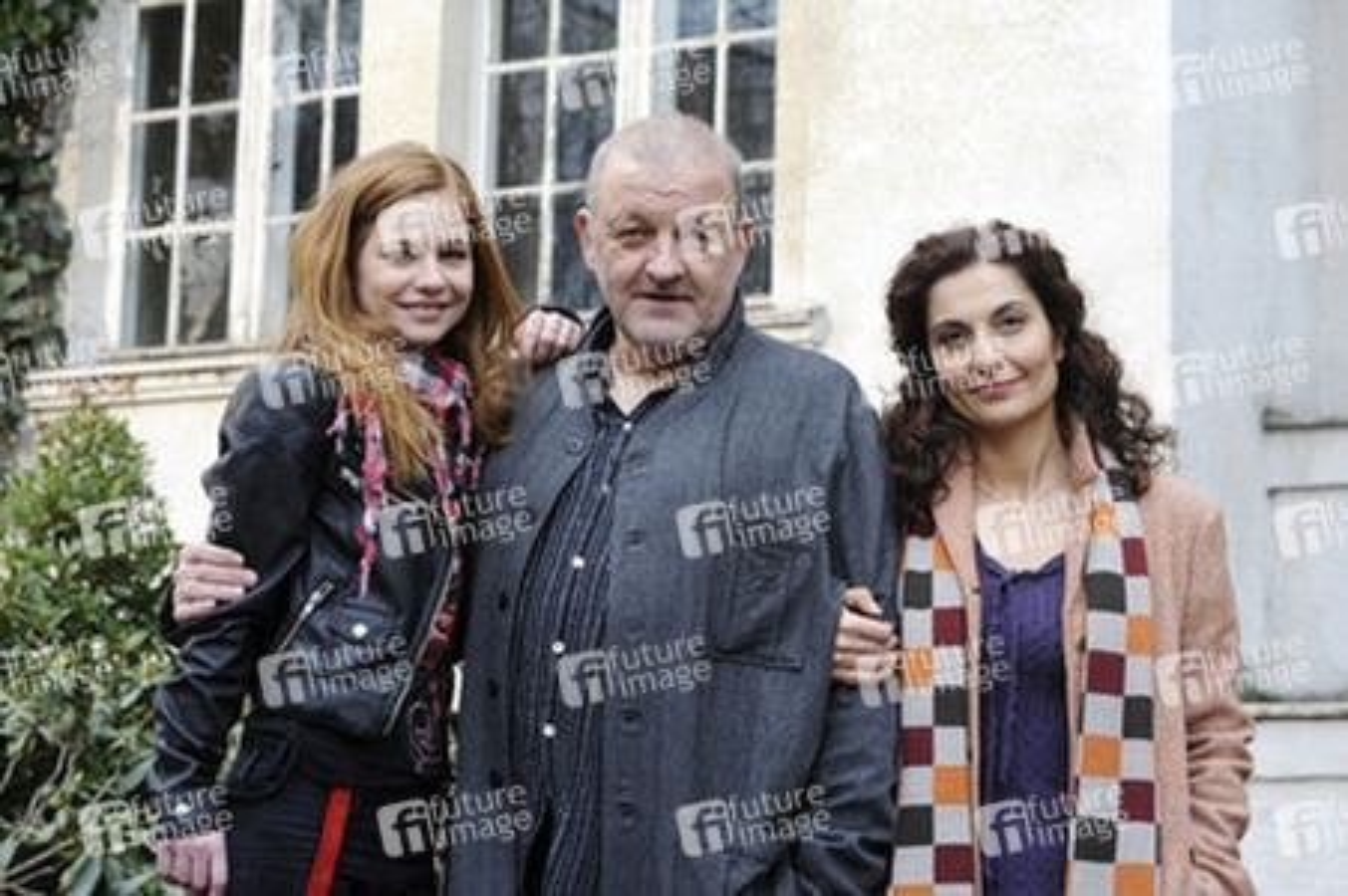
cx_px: 674
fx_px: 2619
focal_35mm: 70
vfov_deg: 19.4
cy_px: 448
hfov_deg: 28.9
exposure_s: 1/200
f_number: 7.1
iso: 500
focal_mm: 70
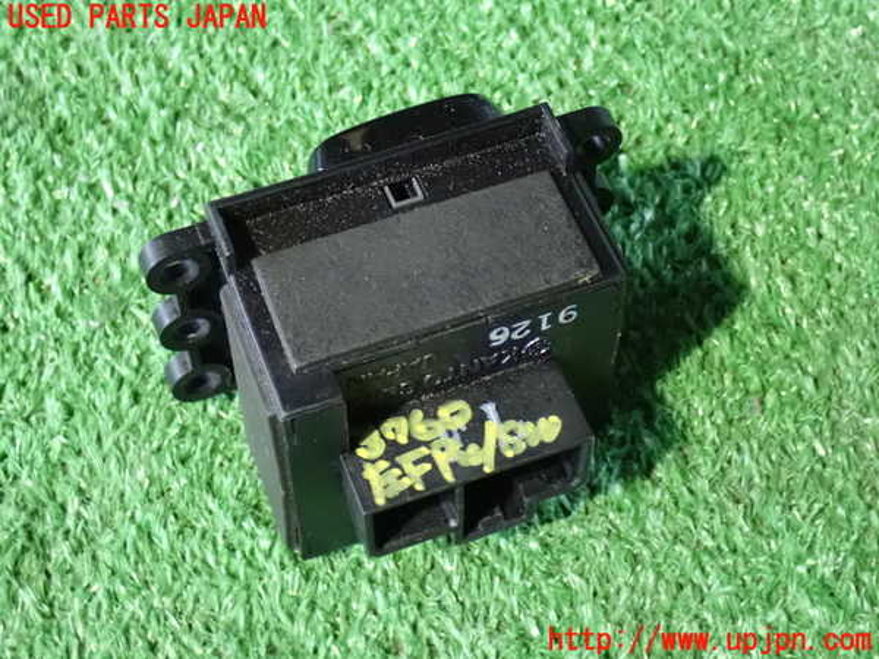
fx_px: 1803
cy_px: 330
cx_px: 440
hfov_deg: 27.4
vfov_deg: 20.7
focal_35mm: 71
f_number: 3.9
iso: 1600
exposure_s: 1/15
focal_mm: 12.73
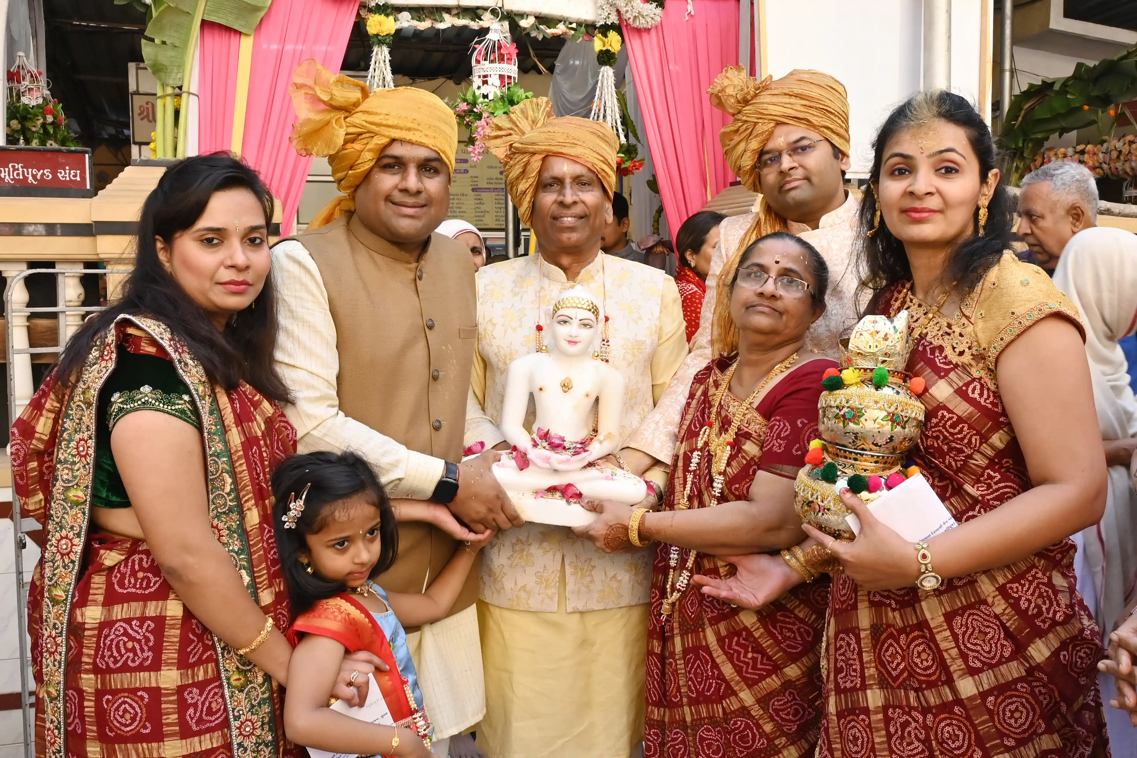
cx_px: 568
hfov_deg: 53.1
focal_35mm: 36
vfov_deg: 36.9
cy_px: 379
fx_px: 1137
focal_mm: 24
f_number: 13
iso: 1250
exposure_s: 1/125
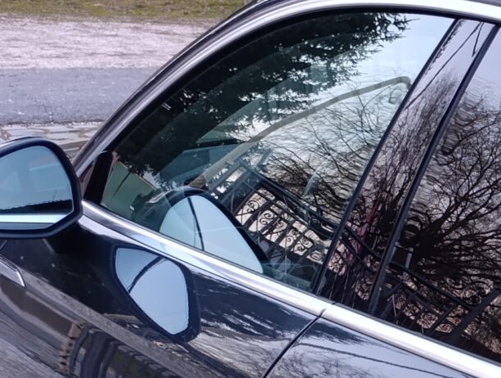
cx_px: 877
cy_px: 667
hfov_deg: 17.1
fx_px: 1392
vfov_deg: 13.9
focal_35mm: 96
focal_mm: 6.14
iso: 640
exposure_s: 1/50
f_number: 1.6
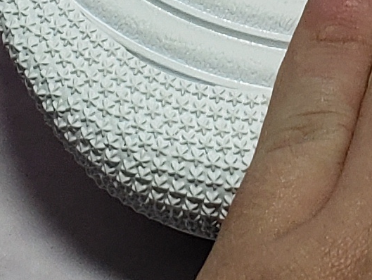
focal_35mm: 198
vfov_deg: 7.0
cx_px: 549
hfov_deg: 9.7
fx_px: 2128
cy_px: -426
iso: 50
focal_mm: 4.3
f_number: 2.4
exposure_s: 1/348
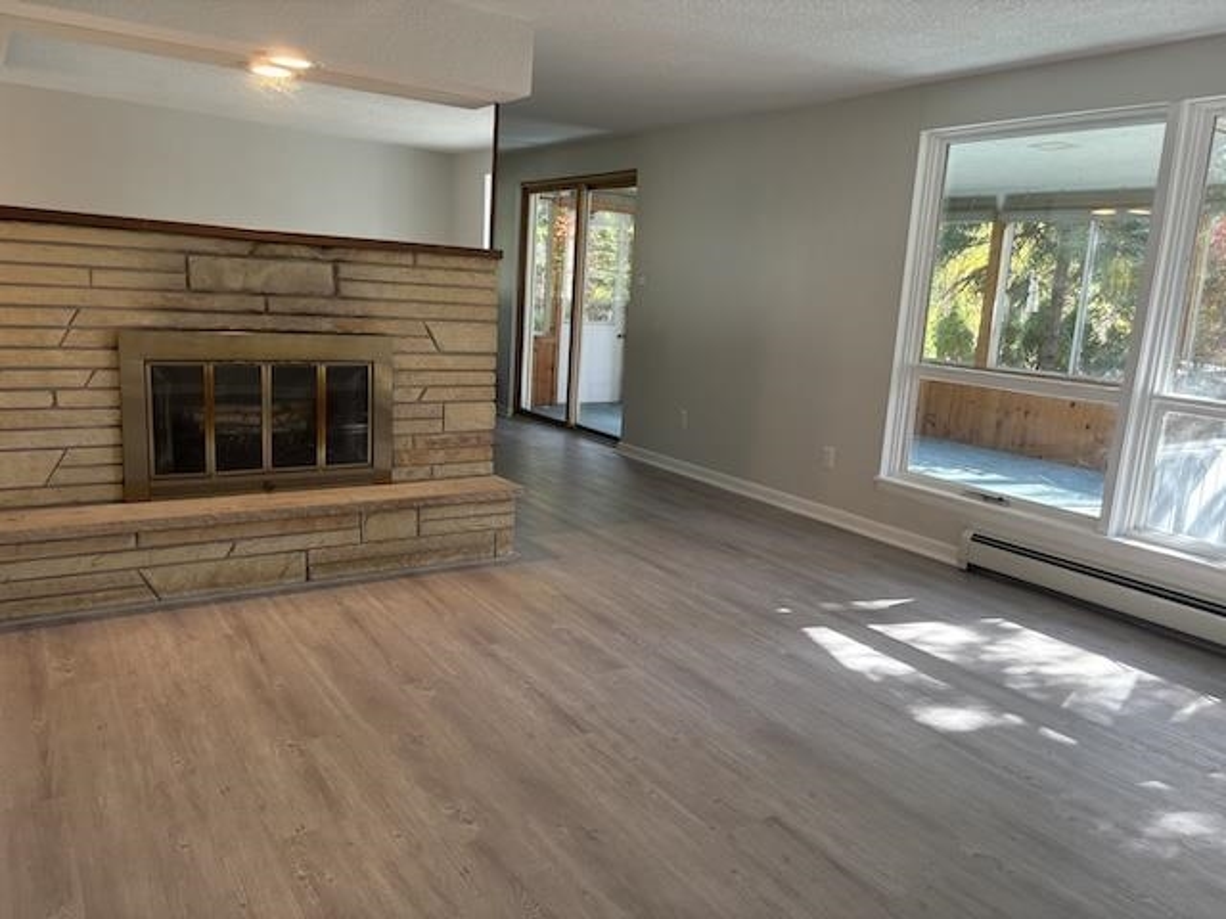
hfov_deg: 67.3
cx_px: 613
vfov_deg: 53.1
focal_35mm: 26
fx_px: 921
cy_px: 460
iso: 80
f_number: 1.6
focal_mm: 5.96
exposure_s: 1/60
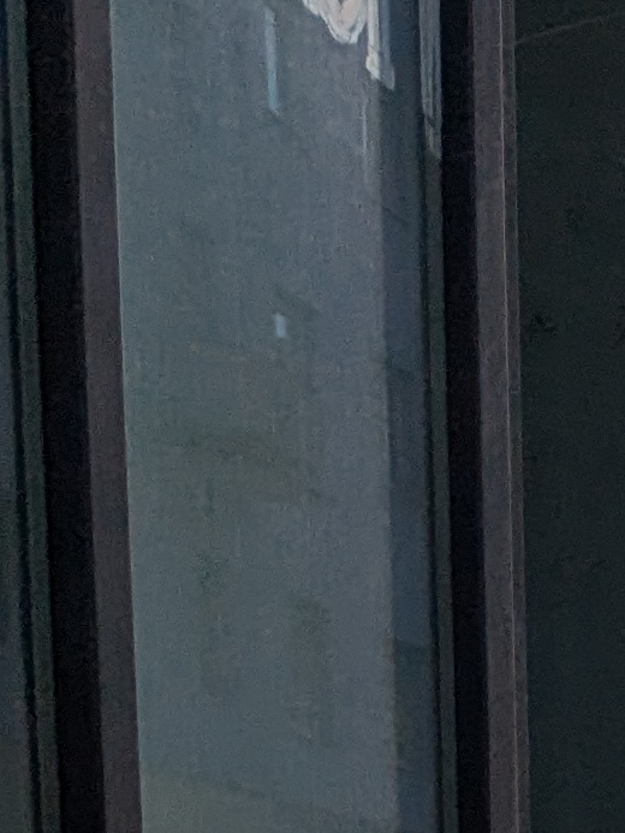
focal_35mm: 157
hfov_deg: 8.2
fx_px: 3778
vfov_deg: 10.6
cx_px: 1772
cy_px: 2087
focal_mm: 4.38
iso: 65
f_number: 1.73
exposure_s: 1/7812
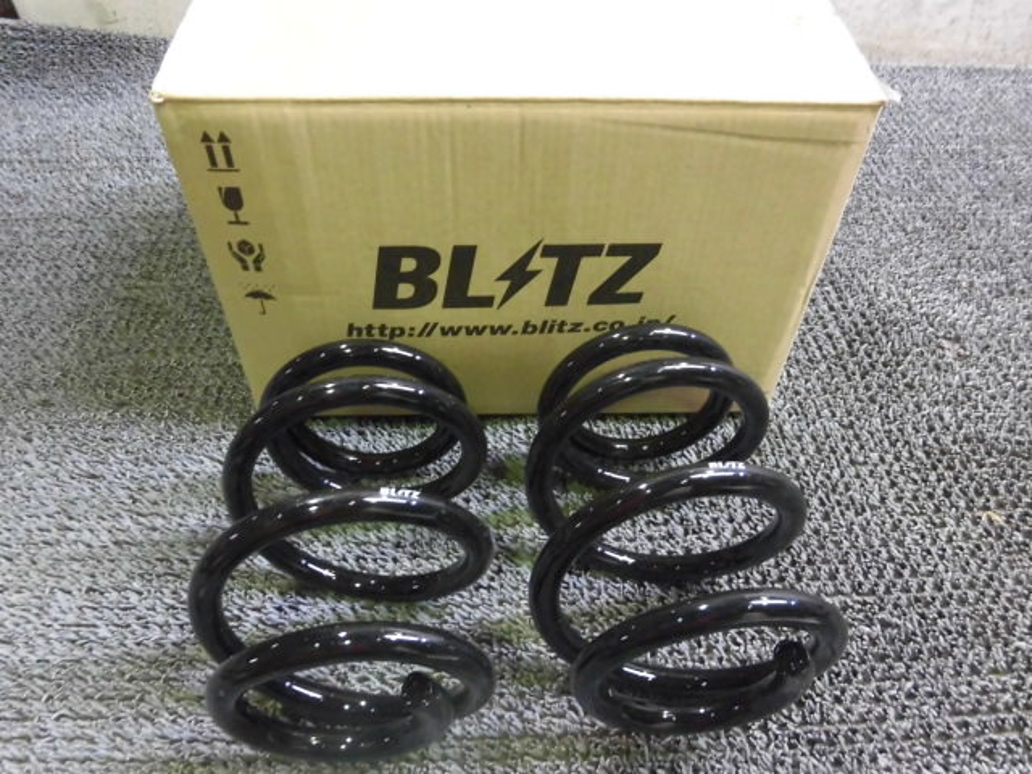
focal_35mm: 24
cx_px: 516
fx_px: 716
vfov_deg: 56.8
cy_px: 387
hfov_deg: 71.6
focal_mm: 4.3
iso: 400
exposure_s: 1/25
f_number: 3.1
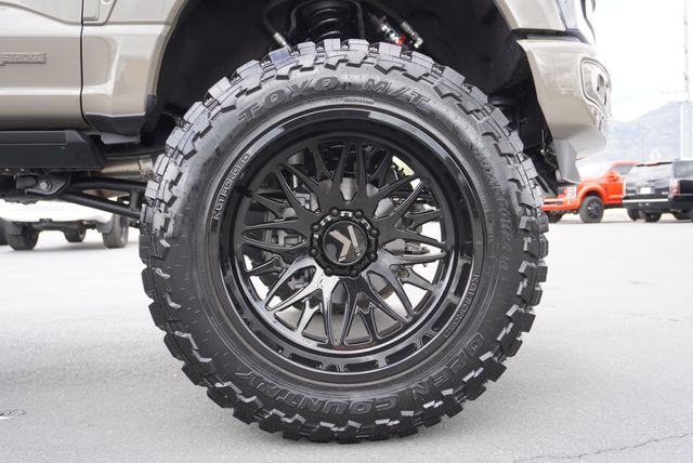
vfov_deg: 41.8
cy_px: 232
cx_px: 346
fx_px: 607
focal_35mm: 32
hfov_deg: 59.4
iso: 100
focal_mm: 21
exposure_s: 1/60
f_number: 4
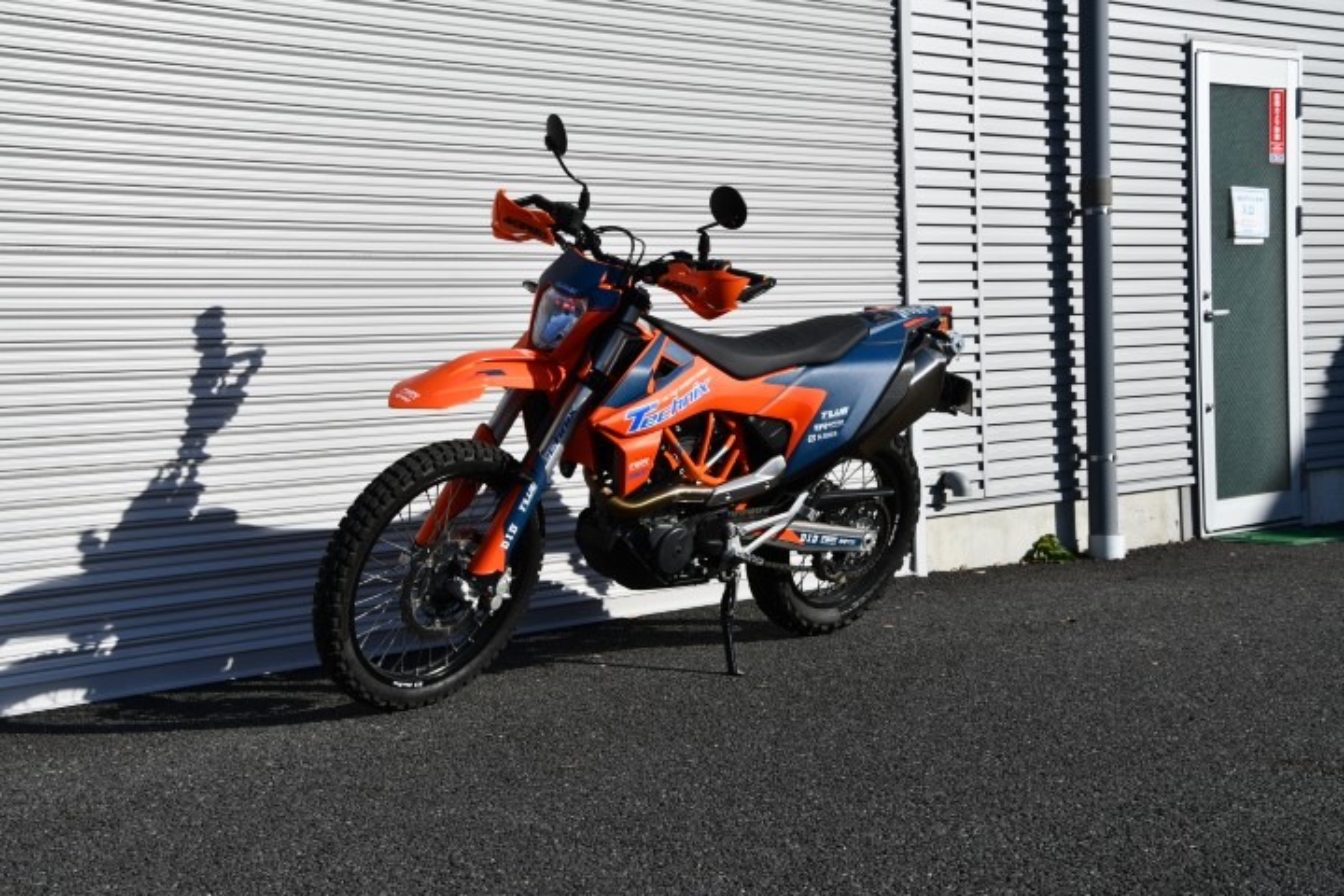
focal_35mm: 57
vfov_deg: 23.8
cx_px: 672
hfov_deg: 35.1
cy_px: 448
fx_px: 2128
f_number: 9
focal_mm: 38
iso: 100
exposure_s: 1/320
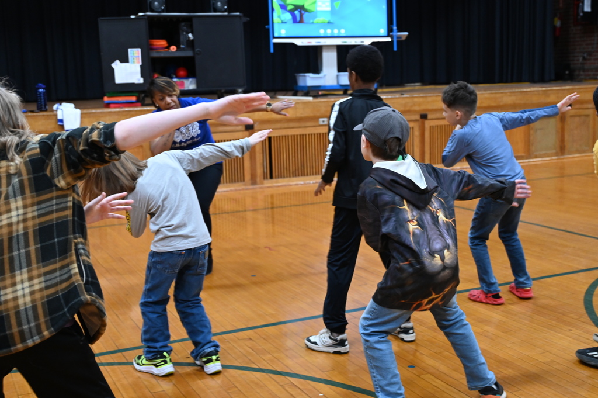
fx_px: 747
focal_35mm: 45
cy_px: 199
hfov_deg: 43.6
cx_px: 299
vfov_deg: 29.8
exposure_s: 1/125
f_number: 4
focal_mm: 45
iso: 2800
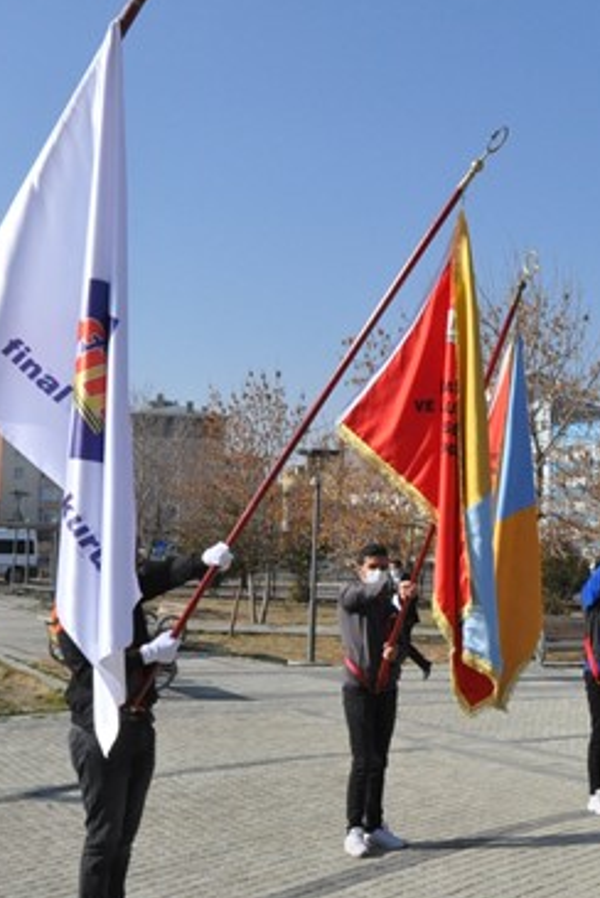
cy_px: 482
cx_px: 413
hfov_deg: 27.9
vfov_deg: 41.1
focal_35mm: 48
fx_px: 1198
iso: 1600
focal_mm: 18
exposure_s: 1/1000
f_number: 16
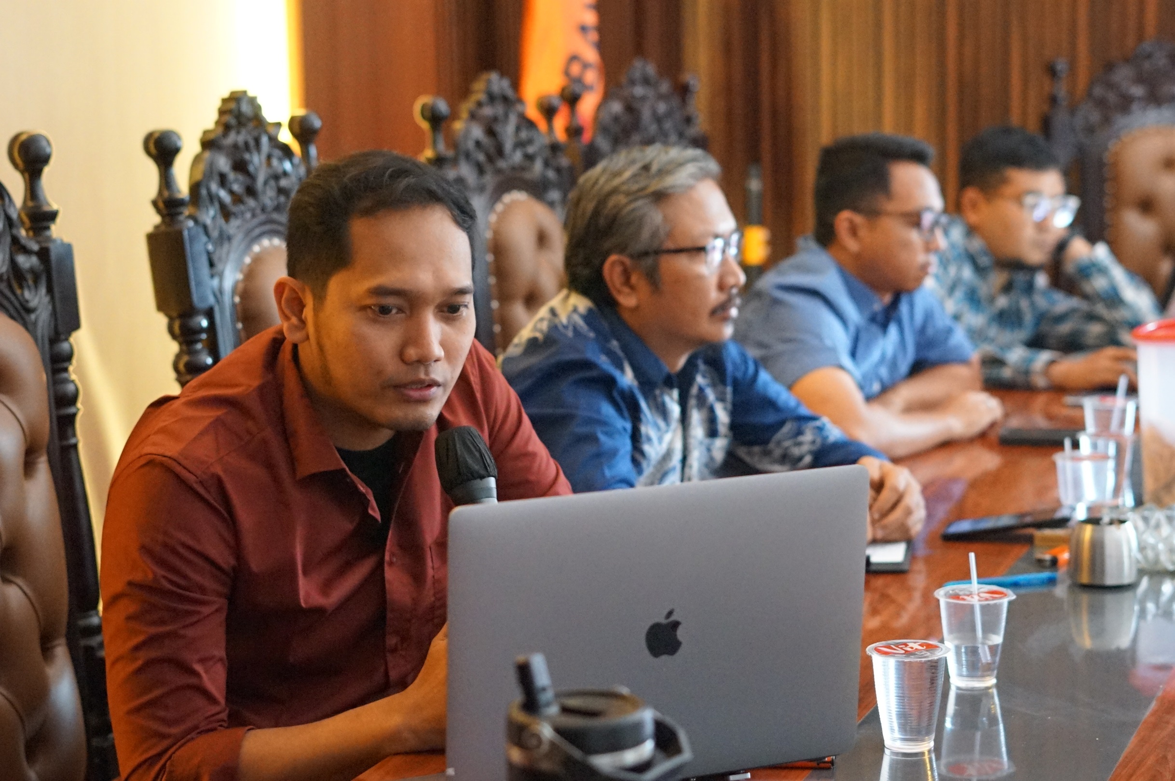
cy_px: 390
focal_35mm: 75
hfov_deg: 27.0
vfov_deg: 18.2
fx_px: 2446
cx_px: 588
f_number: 2.8
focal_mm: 50
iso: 6400
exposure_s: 1/160
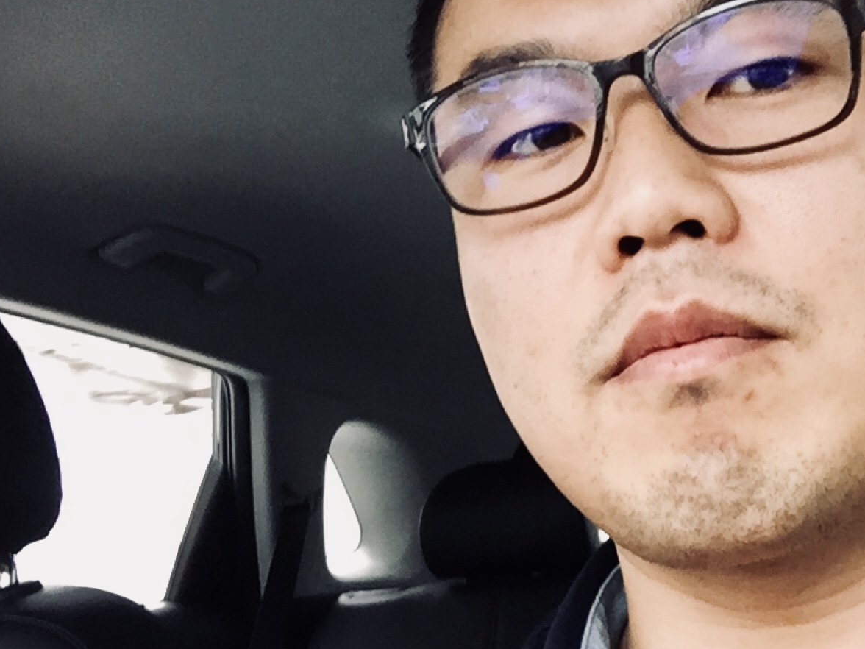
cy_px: 297
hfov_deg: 35.2
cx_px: 582
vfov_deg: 27.0
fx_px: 1349
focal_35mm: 54
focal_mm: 2.65
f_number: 2.2
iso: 100
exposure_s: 1/30
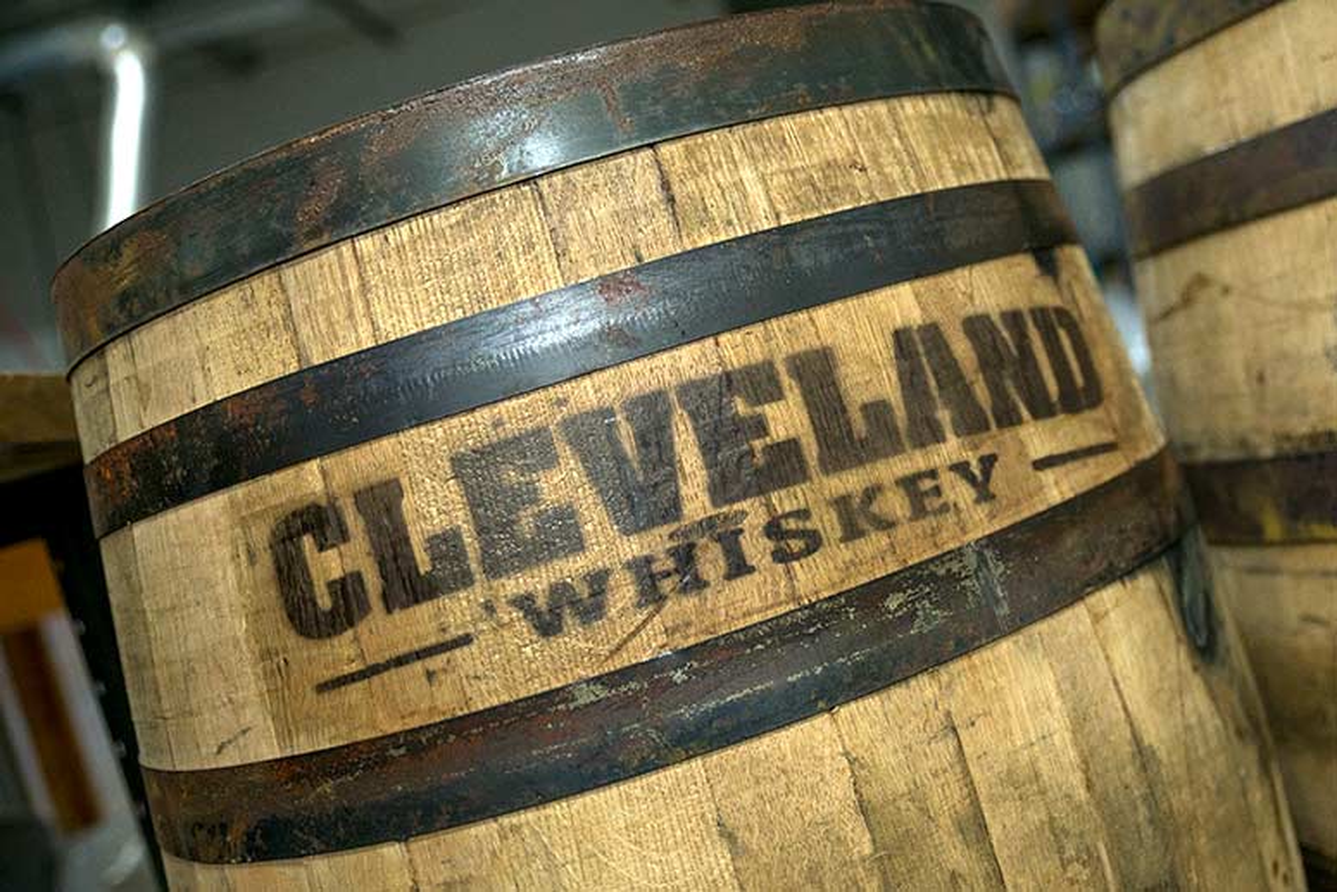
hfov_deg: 53.1
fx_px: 1337
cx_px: 668
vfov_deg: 36.9
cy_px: 446
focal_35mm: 36
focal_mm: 36
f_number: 2.8
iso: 800
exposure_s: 1/180
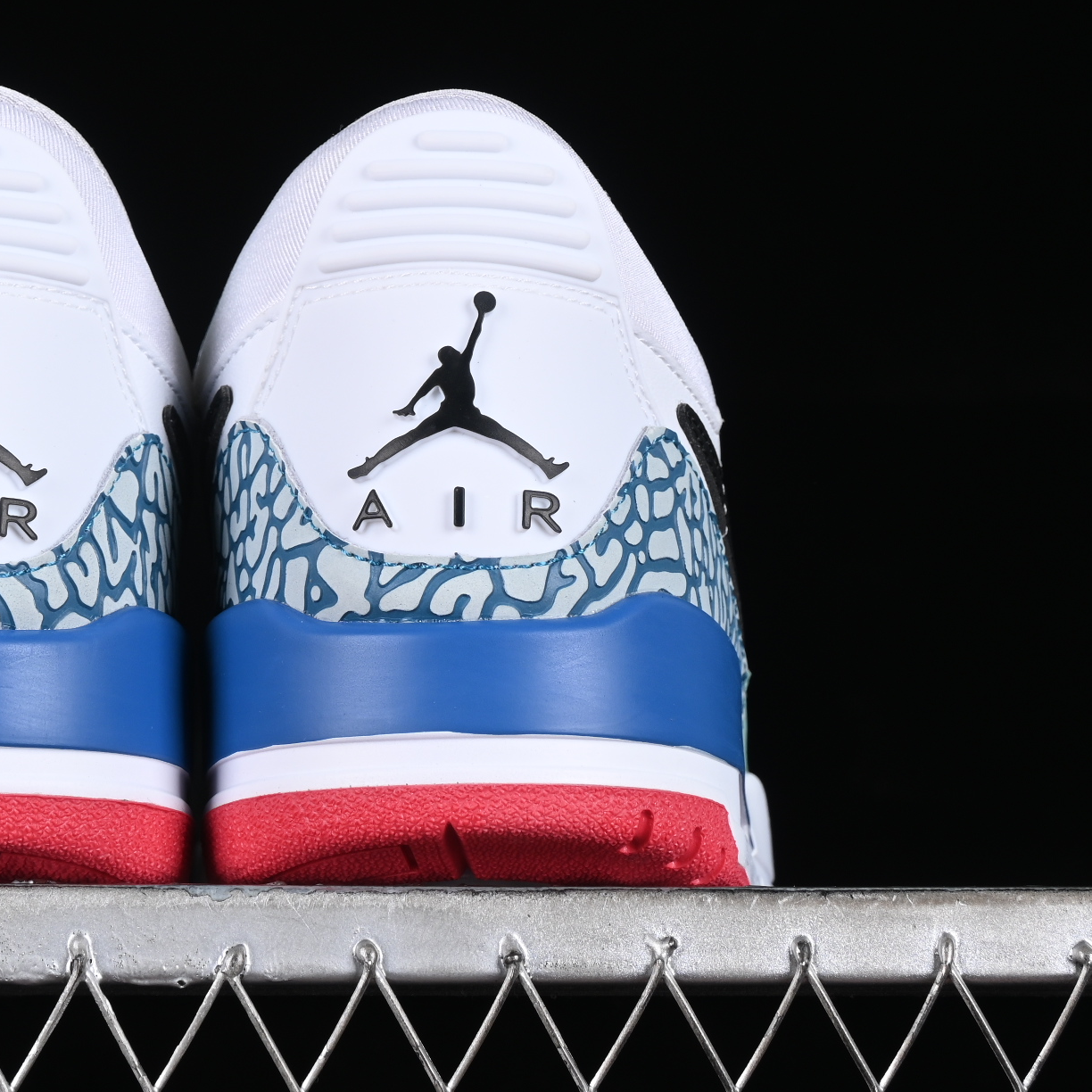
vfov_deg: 12.0
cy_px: 391
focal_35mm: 145
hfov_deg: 12.0
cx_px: 173
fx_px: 5175
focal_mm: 50
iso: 160
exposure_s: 1/80
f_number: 8
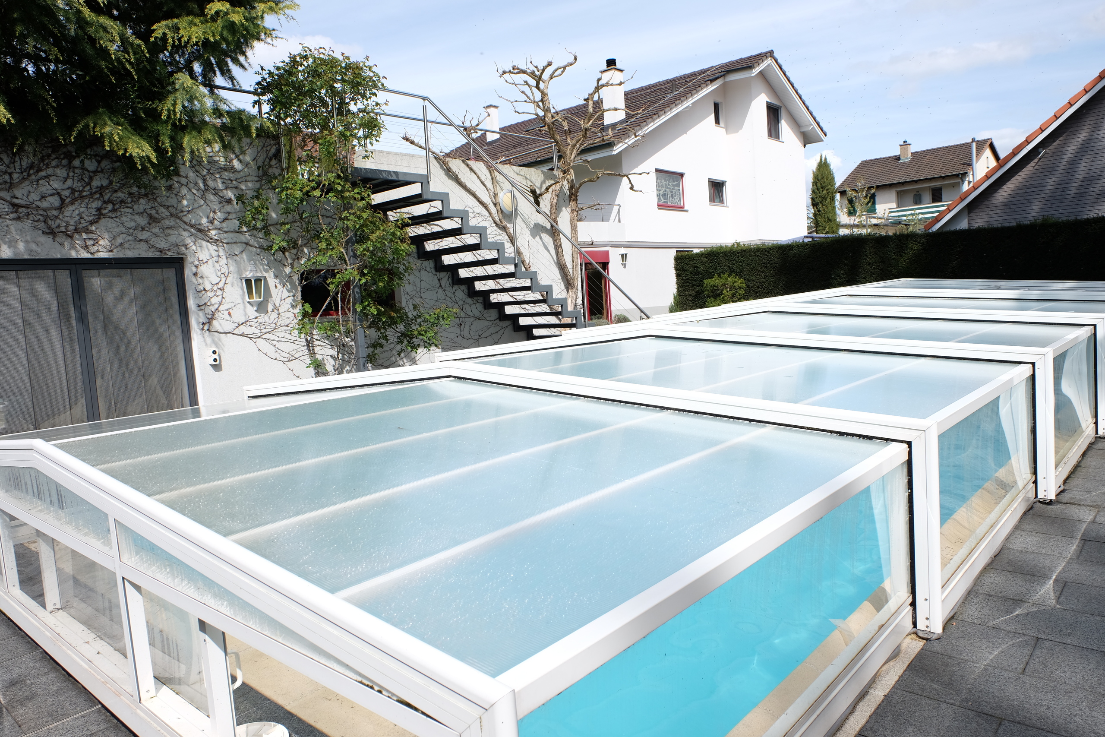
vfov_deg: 53.1
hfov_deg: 73.7
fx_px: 737
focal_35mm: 24
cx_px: 552
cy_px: 368
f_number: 6.4
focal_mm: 16
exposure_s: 1/400
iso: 200
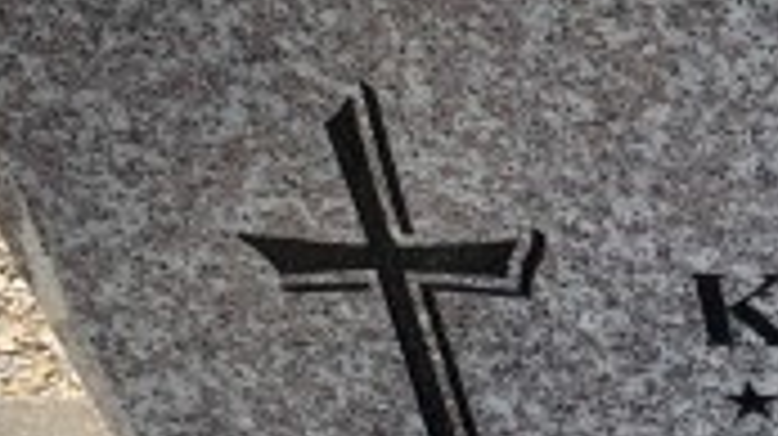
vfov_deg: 11.0
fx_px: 2164
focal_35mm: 105
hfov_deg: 17.8
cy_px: -252
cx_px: 1232
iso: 25
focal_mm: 4.25
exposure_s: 1/856
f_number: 1.8
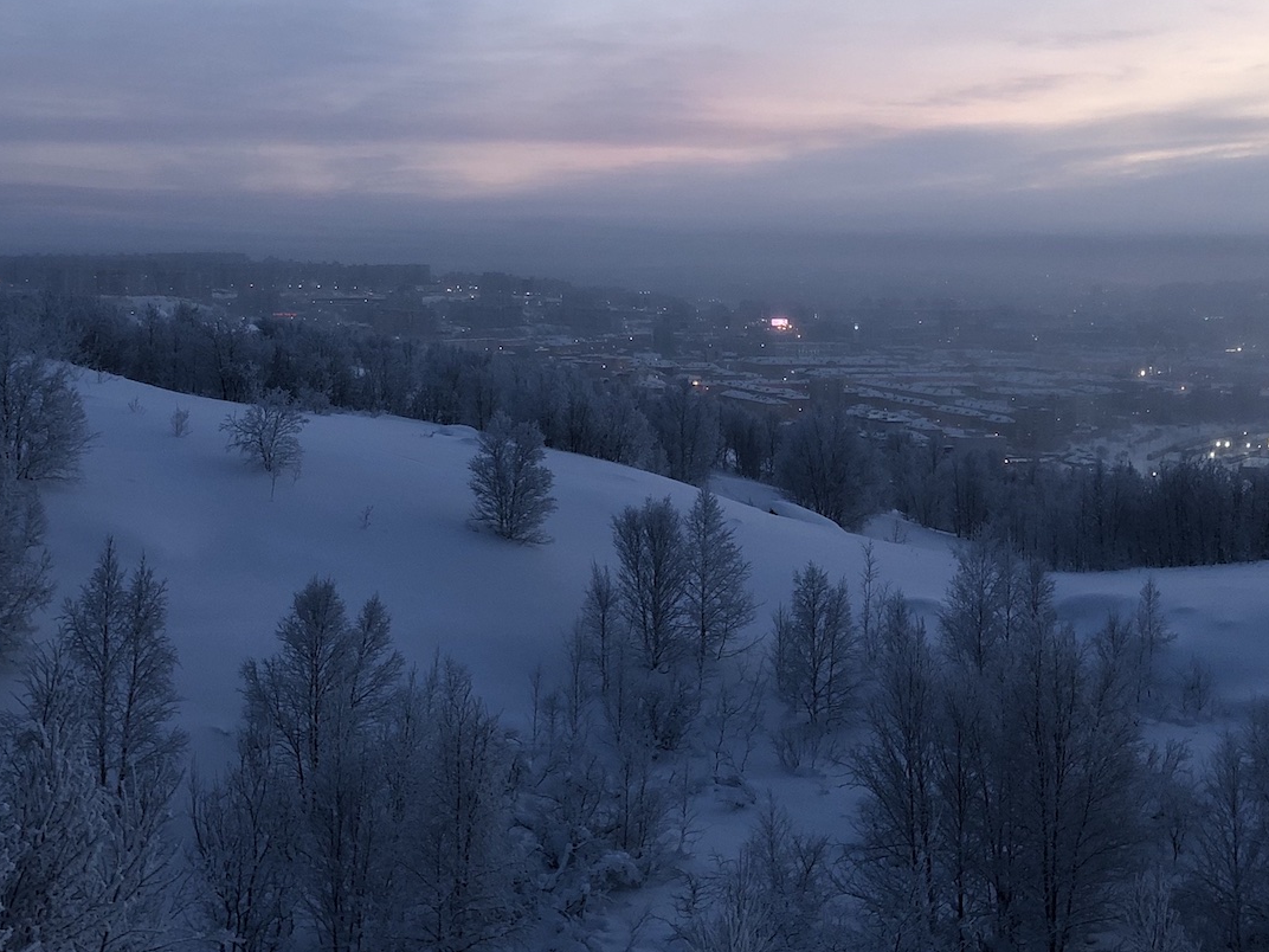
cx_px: 510
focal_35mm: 47
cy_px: 252
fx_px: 1723
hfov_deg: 40.3
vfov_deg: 30.4
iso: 40
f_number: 1.8
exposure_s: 1/24
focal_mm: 3.99
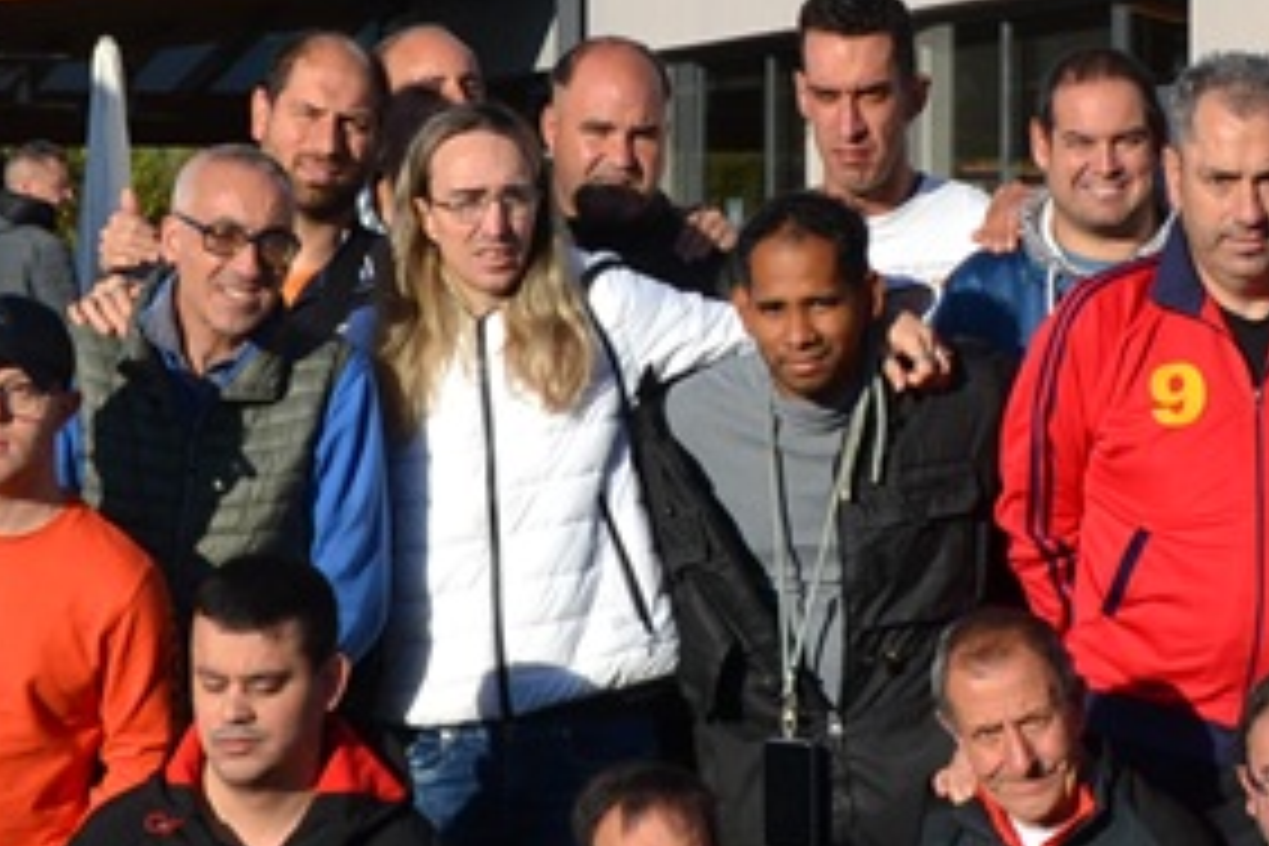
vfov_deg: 11.9
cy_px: 171
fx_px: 4053
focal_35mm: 115
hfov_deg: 17.8
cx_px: 616
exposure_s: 1/320
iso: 100
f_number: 9
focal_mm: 18
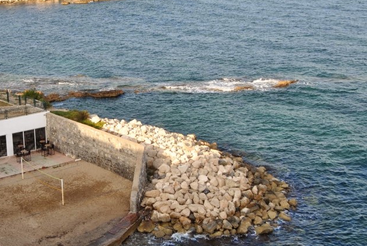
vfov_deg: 20.7
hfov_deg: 30.2
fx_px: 674
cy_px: 141
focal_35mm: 66
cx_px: 114
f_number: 6.3
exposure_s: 1/160
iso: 100
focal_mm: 24
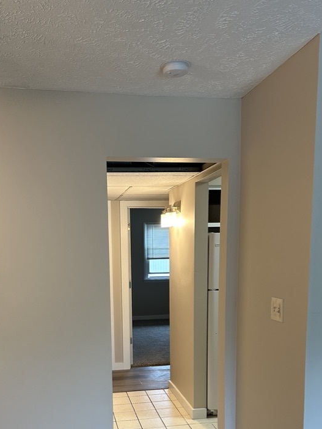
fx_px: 434
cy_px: 312
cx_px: 140
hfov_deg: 40.6
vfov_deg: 50.8
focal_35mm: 35
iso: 200
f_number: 1.78
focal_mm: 6.86
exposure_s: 1/120
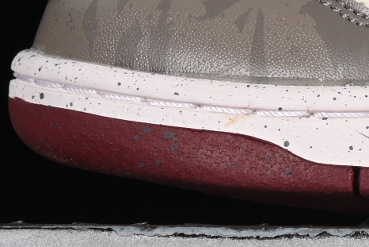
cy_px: -229
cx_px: 746
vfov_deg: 3.1
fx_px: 4593
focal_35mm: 448
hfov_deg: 4.5
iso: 160
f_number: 8
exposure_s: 1/80
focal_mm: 50
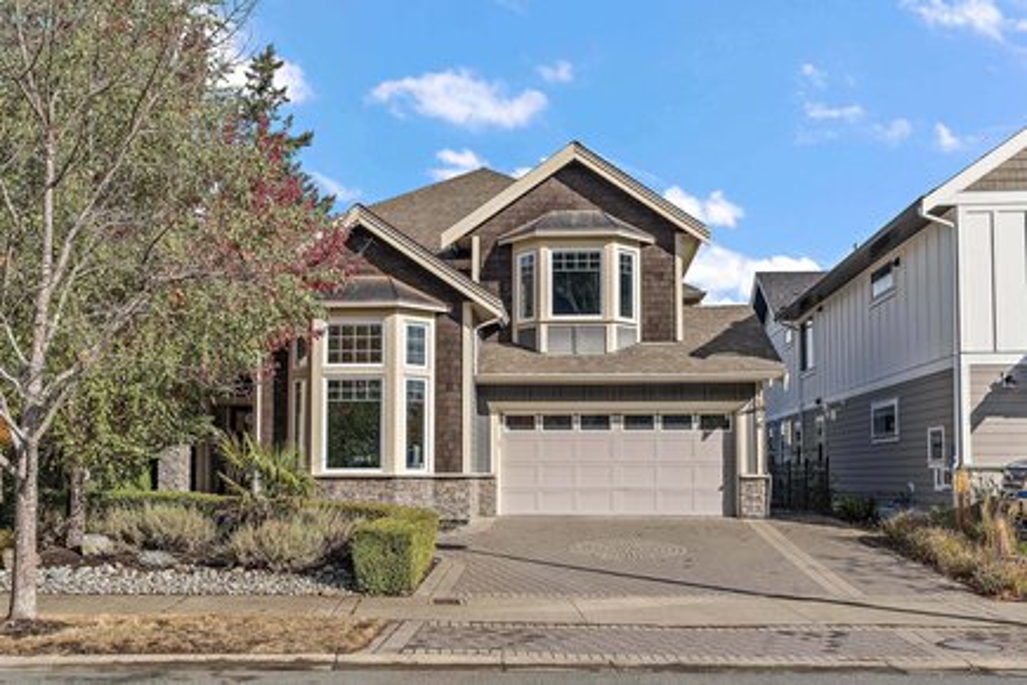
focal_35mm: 31
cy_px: 342
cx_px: 514
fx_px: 884
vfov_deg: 42.3
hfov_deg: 60.3
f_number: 6.3
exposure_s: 1/1600
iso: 400
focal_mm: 31
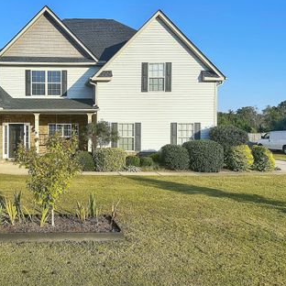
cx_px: 64
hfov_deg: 46.3
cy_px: 132
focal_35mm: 34
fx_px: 318
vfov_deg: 48.4
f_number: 1.8
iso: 80
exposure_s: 1/4762
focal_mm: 6.9
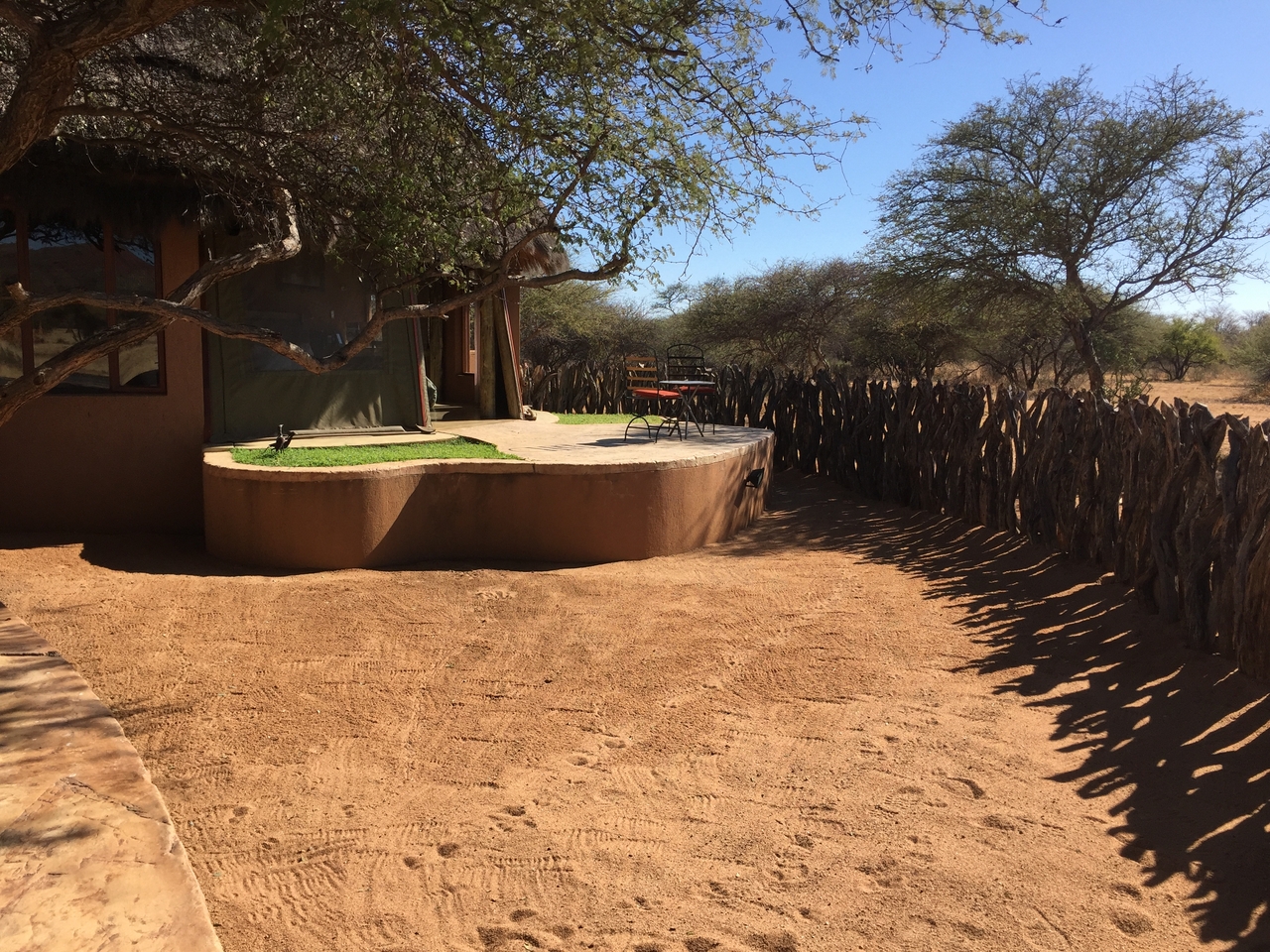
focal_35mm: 29
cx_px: 635
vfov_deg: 48.2
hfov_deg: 61.7
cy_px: 476
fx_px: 1064
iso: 32
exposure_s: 1/1412
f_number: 2.2
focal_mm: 4.15
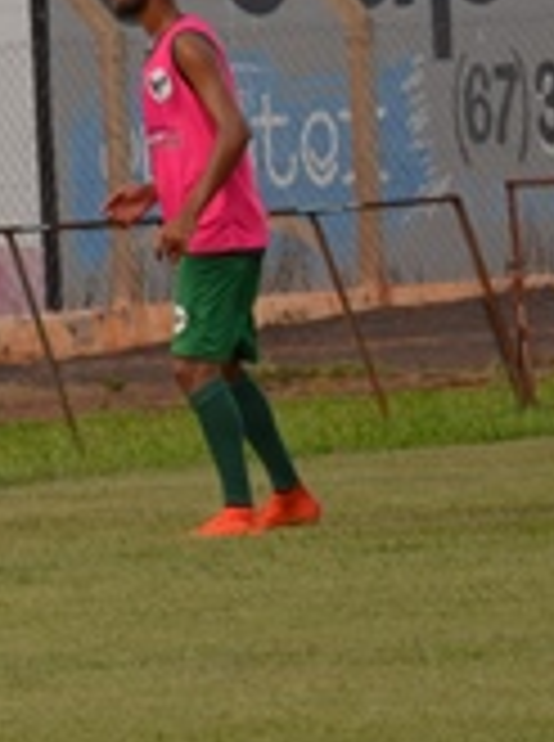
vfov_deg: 2.7
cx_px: -595
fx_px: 15731
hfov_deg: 2.0
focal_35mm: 734
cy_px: 180
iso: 100
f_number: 9
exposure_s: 1/250
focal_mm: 105
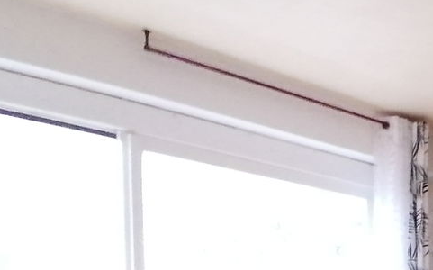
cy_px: 429
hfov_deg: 27.4
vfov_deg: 18.6
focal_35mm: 60
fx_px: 708
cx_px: 587
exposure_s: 1/20
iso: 640
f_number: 2.4
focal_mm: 2.84
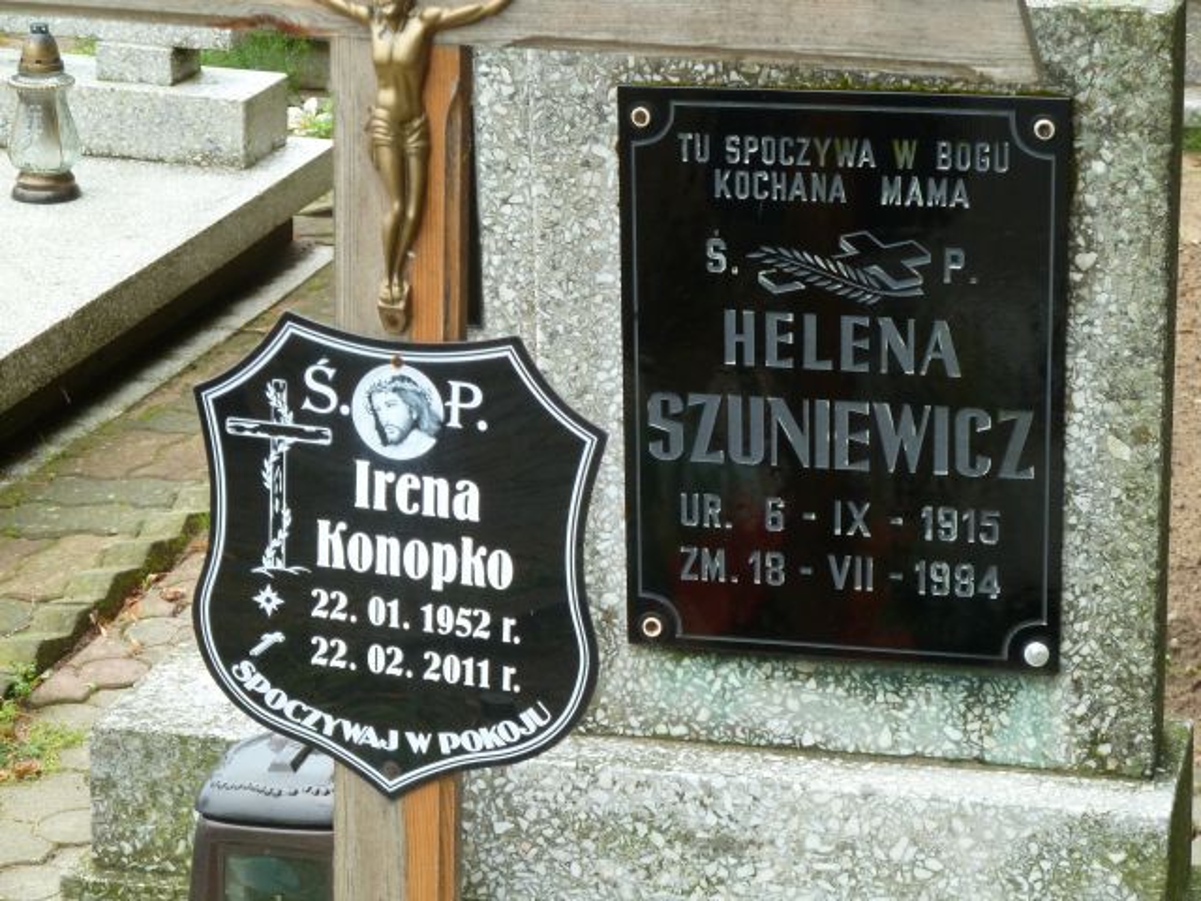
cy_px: 450
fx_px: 3331
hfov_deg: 20.4
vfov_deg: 15.4
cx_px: 600
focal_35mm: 96
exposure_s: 1/50
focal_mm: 15.8
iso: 200
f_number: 4.3
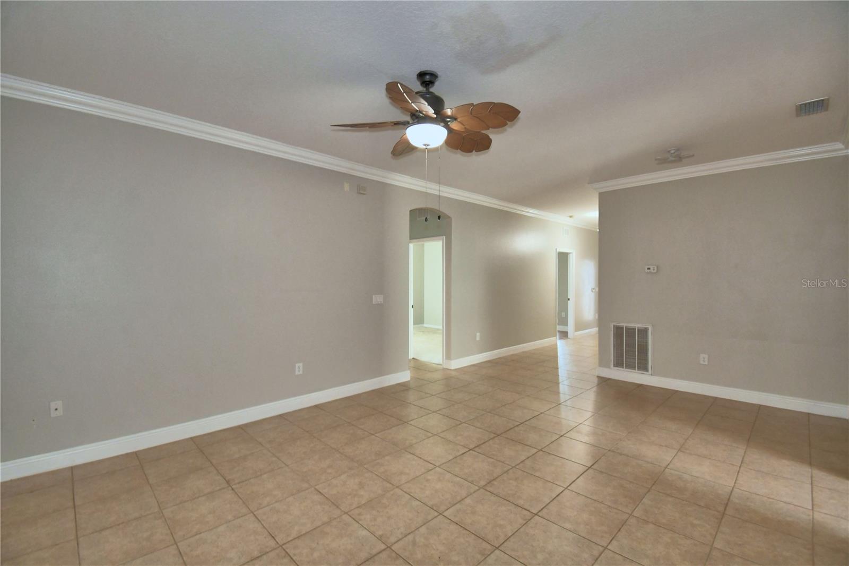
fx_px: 354
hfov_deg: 100.4
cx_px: 424
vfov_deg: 77.3
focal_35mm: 15
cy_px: 283
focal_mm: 10
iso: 500
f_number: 4.5
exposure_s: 1/30
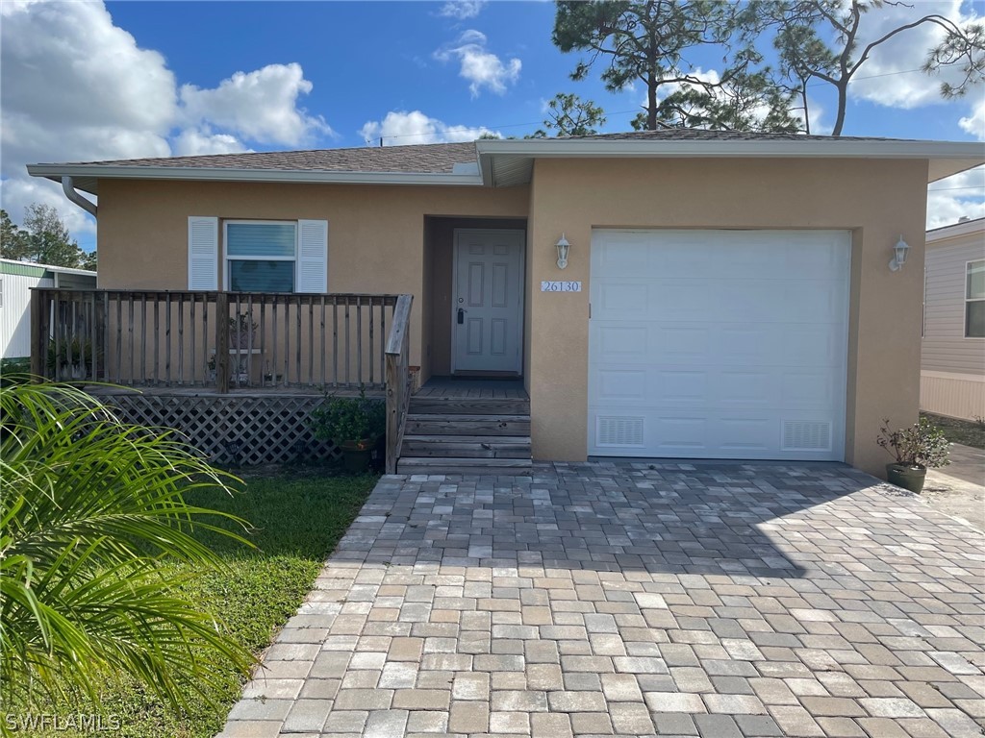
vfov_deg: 53.1
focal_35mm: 26
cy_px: 369
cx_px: 492
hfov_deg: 67.3
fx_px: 740
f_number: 1.6
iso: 32
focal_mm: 4.2
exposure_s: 1/2882
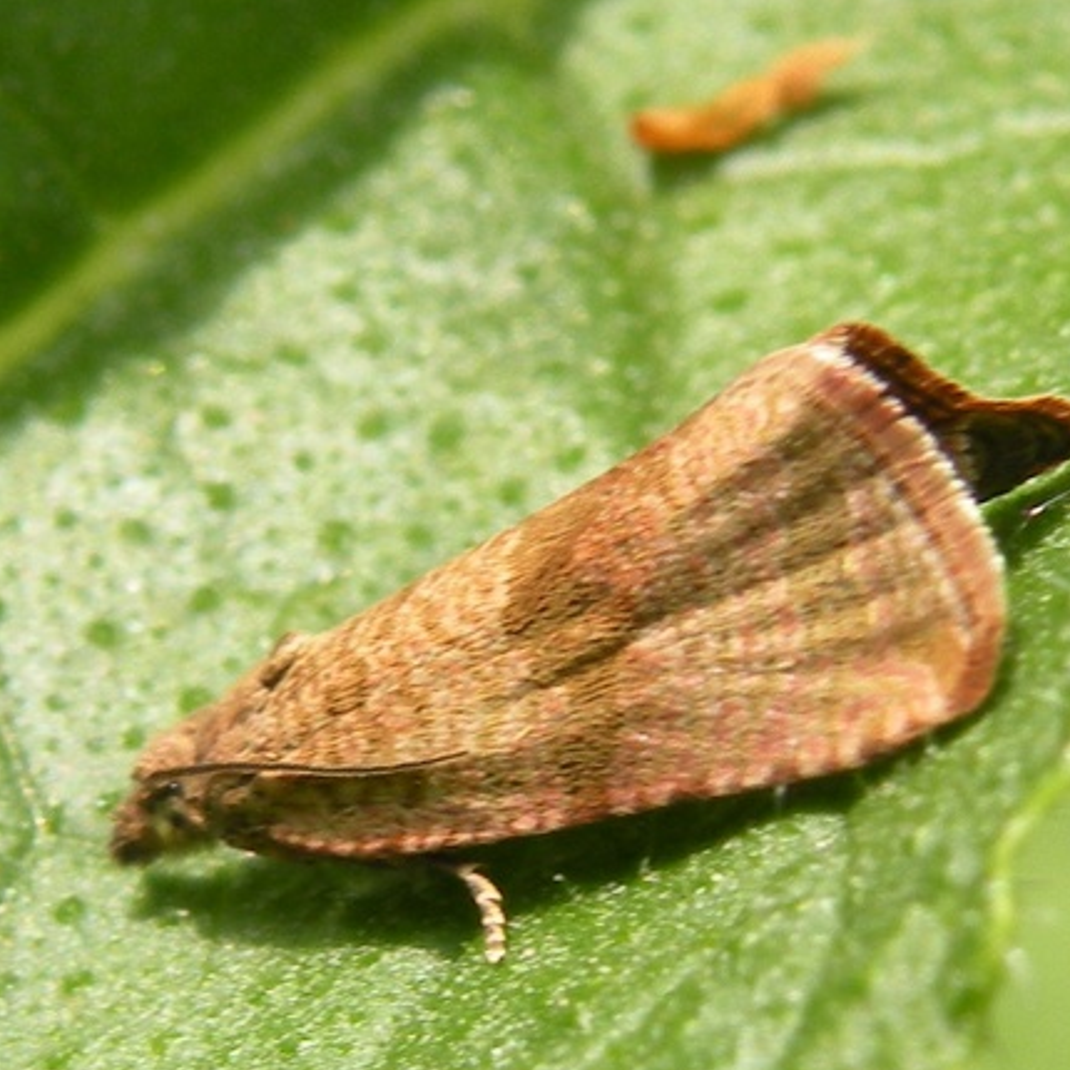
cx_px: 475
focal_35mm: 92
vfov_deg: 18.9
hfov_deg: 18.9
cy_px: 659
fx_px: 3217
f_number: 4.5
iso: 64
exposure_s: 1/118
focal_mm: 9.8
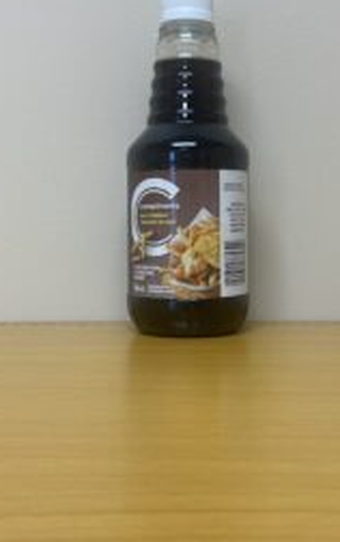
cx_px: 192
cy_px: 255
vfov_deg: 42.6
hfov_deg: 27.5
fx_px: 695
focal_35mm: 47
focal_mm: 4.25
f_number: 1.8
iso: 125
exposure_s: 1/120
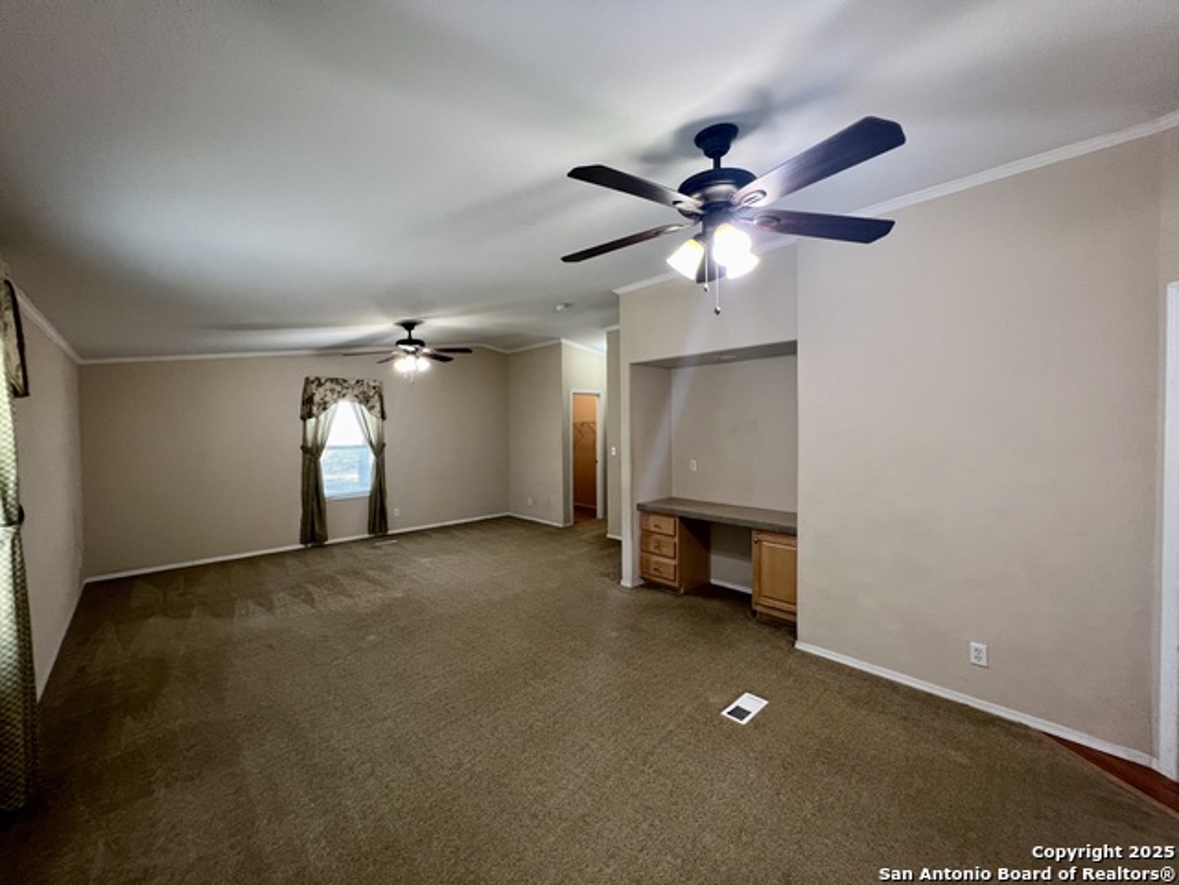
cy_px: 442
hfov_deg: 106.2
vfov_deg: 89.9
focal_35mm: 13
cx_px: 590
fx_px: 443
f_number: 1.8
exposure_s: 1/60
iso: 160
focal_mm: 1.57
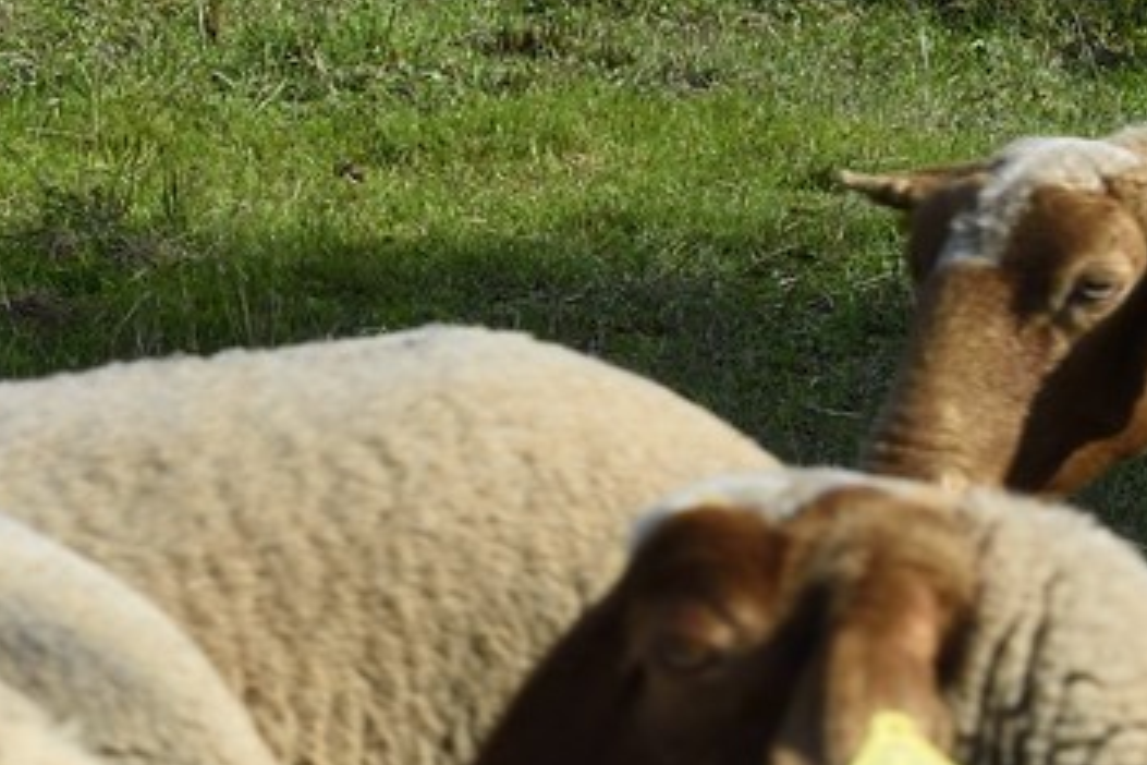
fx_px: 11342
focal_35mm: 356
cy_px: -615
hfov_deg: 5.6
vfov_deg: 3.8
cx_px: -1245
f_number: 9
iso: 200
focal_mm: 78
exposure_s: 1/320
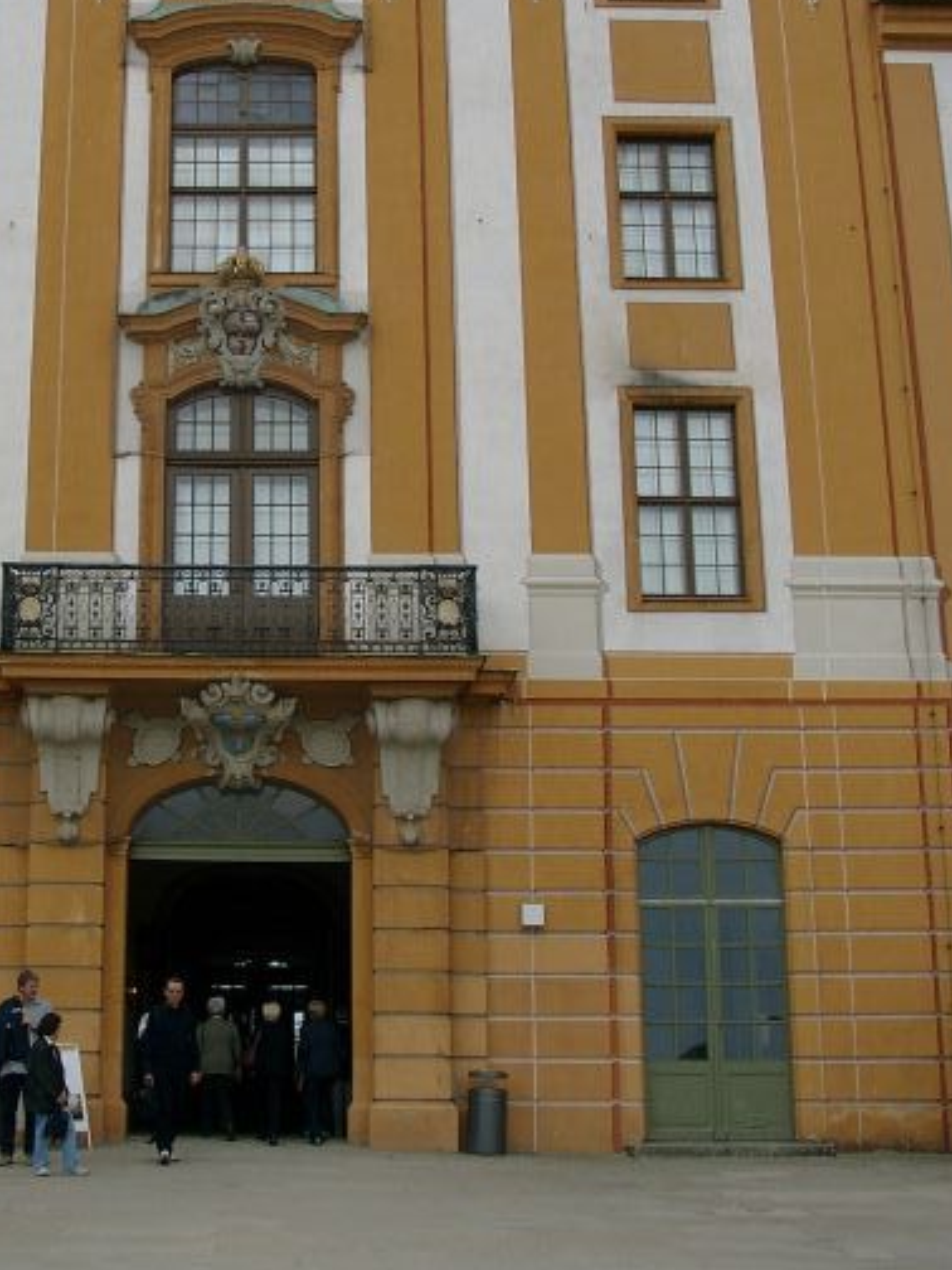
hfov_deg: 26.7
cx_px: 242
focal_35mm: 54
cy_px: 506
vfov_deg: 35.4
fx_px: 1980
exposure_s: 1/601
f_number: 4
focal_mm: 7.13
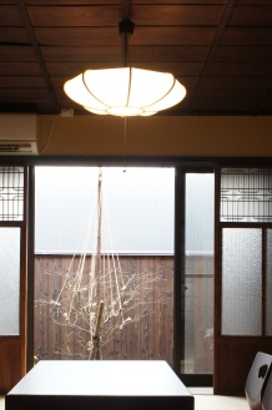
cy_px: 285
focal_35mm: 66
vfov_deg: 30.3
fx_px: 749
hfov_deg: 20.6
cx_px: 132
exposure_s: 1/50
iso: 1000
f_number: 9
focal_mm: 27
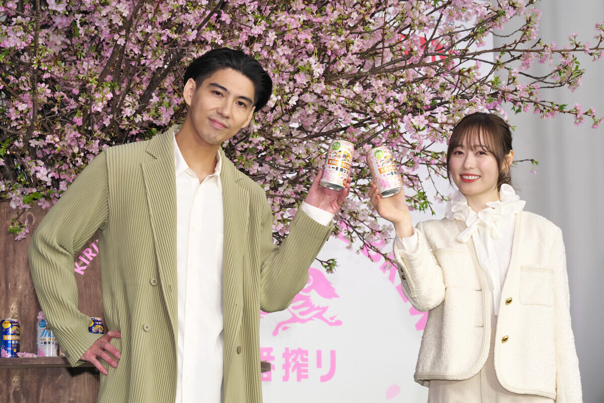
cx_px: 302
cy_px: 202
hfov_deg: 19.5
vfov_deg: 13.0
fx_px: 1762
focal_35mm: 105
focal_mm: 105
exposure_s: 1/200
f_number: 10
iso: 400
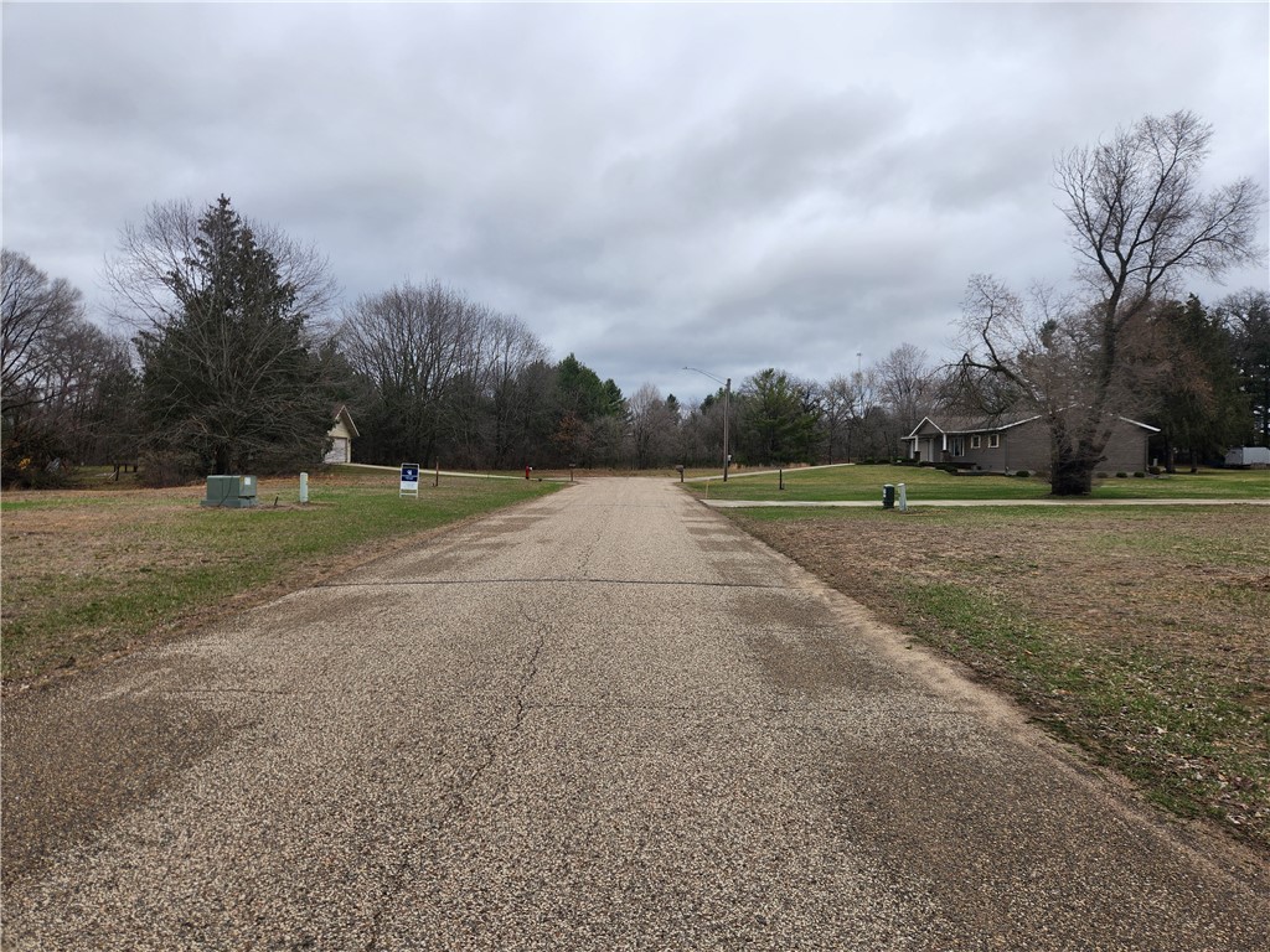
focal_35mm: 23
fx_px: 844
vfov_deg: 58.9
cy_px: 476
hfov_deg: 73.9
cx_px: 635
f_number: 1.8
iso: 20
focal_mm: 5.4
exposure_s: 1/1449
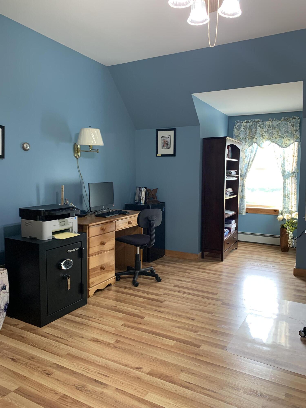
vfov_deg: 67.3
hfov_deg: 53.1
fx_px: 306
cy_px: 204
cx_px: 153
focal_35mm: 26
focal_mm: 4.25
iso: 125
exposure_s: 1/60
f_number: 1.8
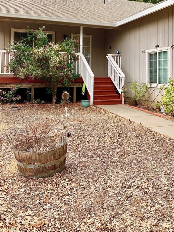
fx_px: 255
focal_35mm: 38
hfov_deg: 37.5
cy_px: 72
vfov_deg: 48.0
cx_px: 105
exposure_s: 1/1088
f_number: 1.8
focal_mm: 4.25
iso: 25
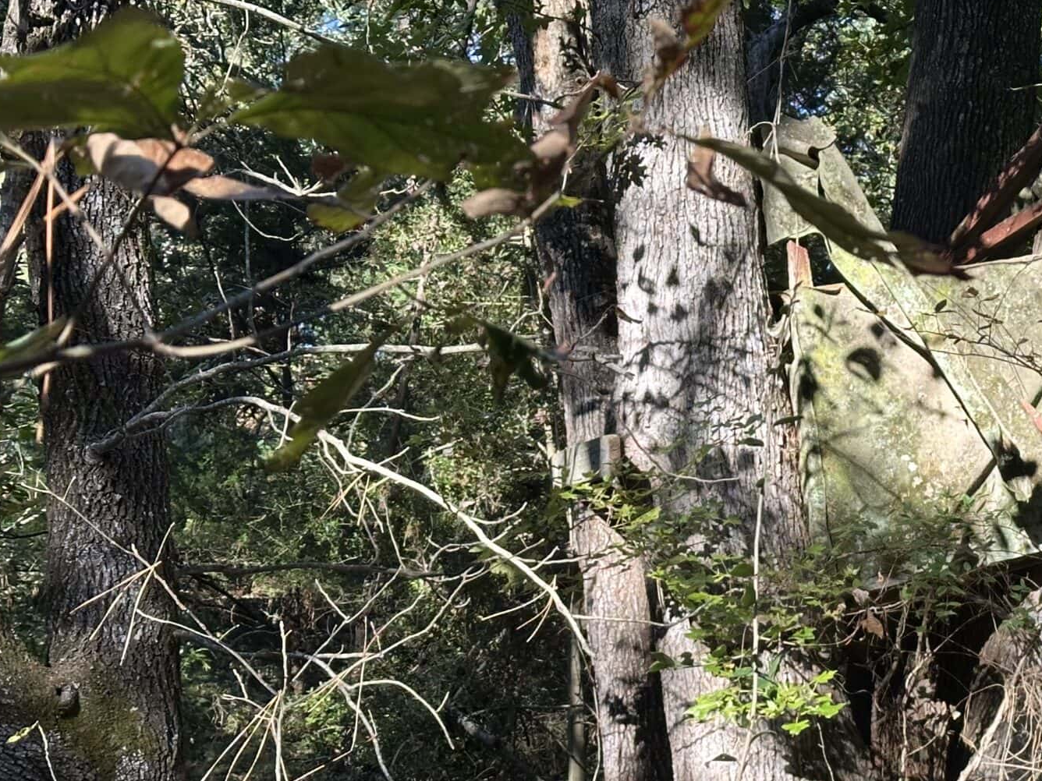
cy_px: 499
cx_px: 876
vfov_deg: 16.0
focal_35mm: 92
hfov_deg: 21.0
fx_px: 2769
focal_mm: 6.86
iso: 64
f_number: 1.78
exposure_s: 1/311
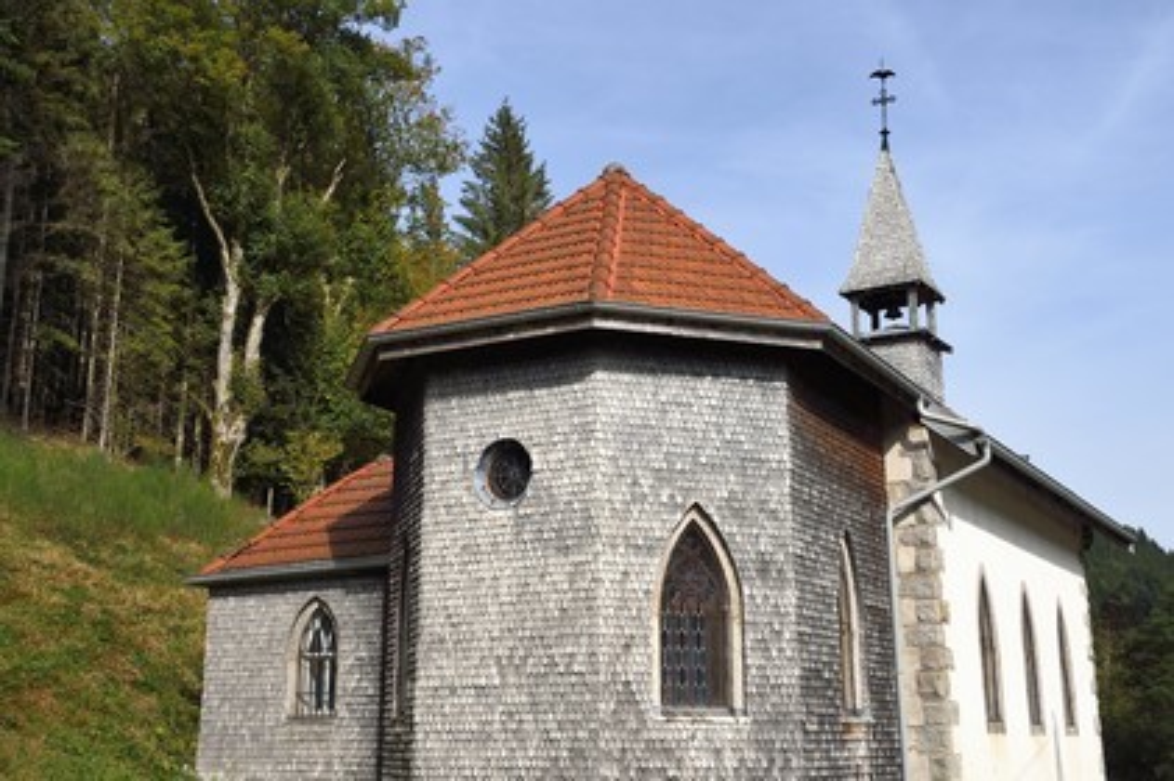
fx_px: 1499
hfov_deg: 42.8
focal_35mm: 46
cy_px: 390
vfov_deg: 29.2
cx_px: 587
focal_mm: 46
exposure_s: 1/500
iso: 200
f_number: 10
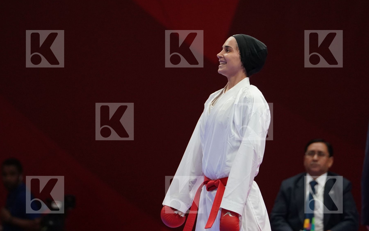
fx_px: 3862
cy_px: 122
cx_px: 184
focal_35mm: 384
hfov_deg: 5.5
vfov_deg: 3.4
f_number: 4
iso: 3200
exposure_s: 1/1000
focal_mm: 251
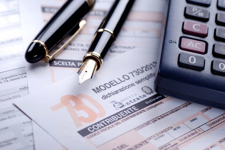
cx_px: 112
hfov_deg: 15.2
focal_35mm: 135
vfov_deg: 10.2
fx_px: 845
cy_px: 75
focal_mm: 90
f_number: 9
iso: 100
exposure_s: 1/125
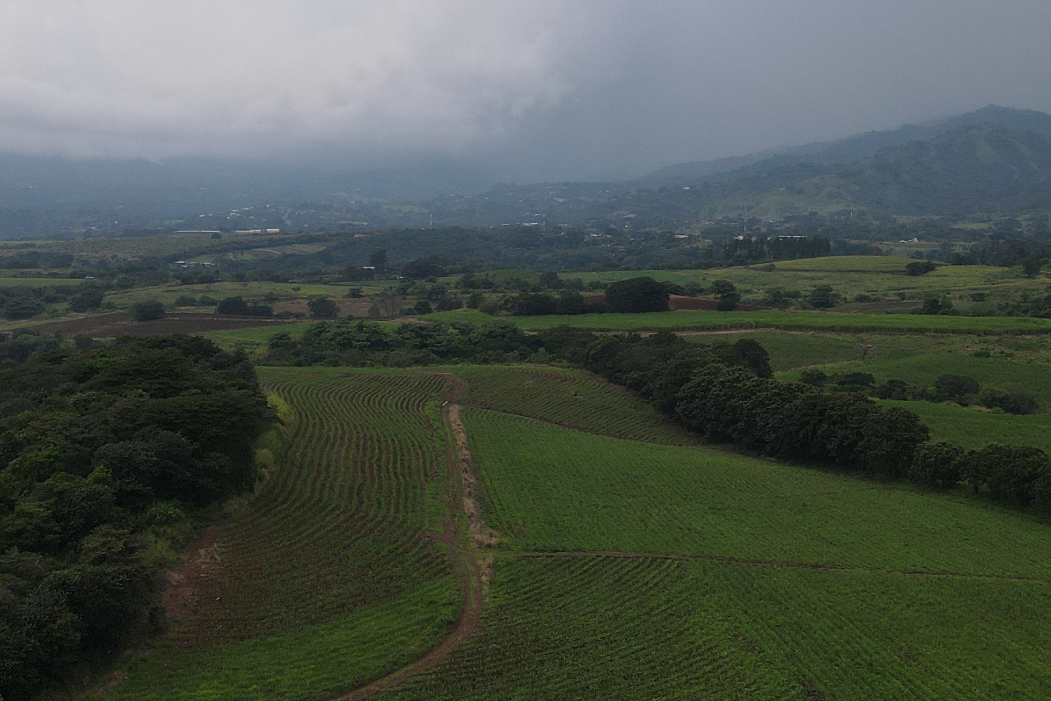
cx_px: 562
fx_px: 1489
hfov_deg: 38.9
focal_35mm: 51
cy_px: 202
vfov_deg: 26.2
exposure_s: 1/500
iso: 100
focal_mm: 4.5
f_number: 2.8
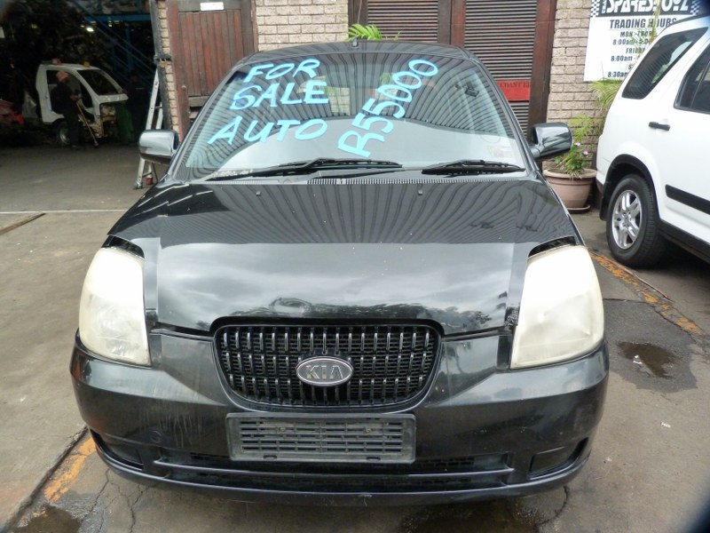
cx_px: 355
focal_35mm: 25
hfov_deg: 69.4
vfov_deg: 54.9
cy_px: 266
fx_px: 513
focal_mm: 4.5
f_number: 2.8
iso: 400
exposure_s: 1/40
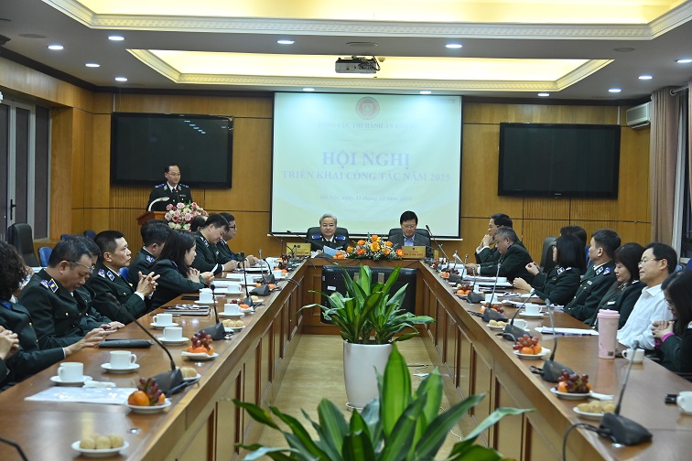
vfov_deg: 23.4
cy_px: 230
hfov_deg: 34.5
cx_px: 346
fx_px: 1115
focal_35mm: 58
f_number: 5
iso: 3200
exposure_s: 1/320
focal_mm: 58
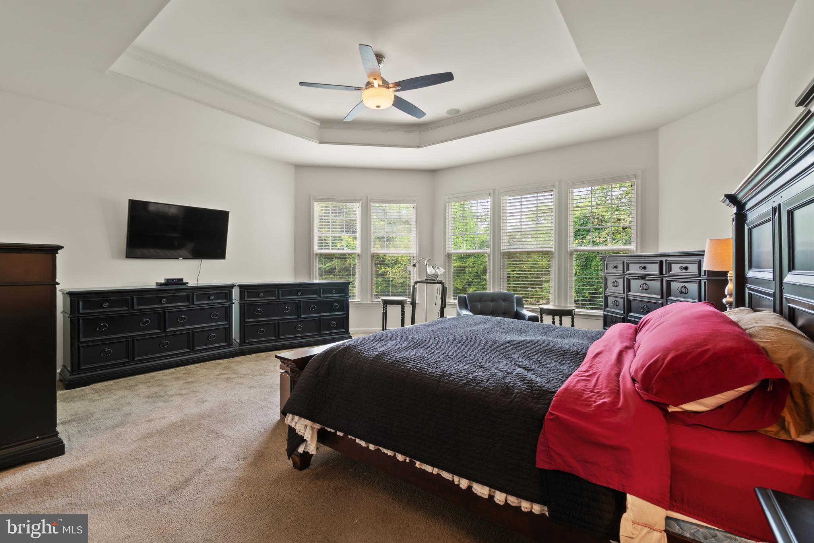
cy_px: 272
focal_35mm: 15
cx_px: 407
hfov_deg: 100.4
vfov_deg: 77.3
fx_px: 339
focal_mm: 10
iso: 100
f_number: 8
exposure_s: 2
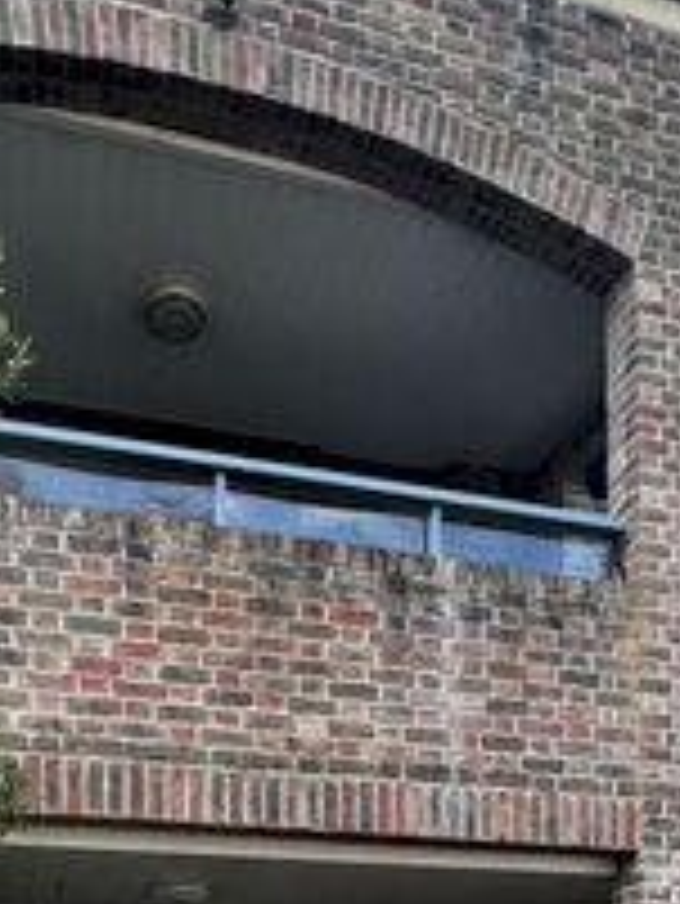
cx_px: 234
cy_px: 1046
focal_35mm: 34
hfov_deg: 41.4
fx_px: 890
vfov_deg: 40.6
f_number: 1.8
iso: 40
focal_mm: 1.57
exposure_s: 1/99
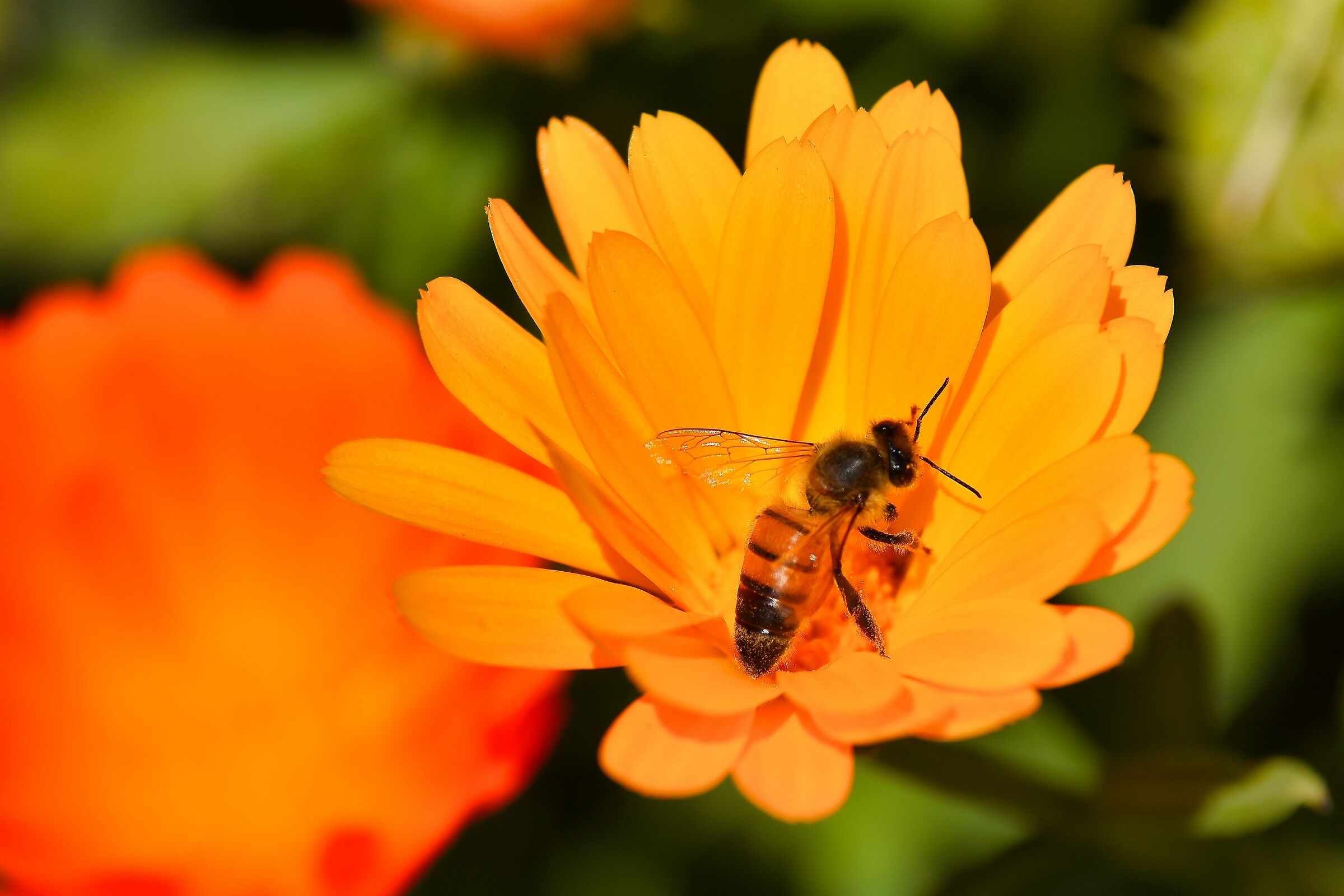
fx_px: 9799
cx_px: 672
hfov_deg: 7.8
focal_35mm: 262
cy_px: 448
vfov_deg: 5.2
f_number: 5.6
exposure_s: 1/2000
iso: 100
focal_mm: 175
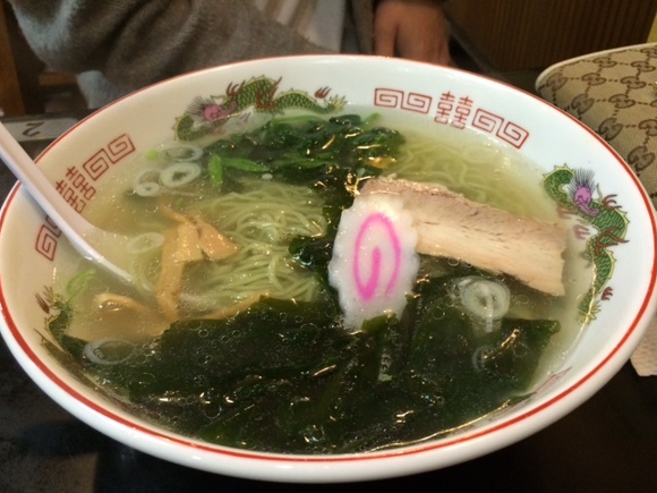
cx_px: 317
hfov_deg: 56.8
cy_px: 271
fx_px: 607
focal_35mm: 32
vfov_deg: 44.1
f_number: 2.2
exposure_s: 1/33
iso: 320
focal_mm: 4.15
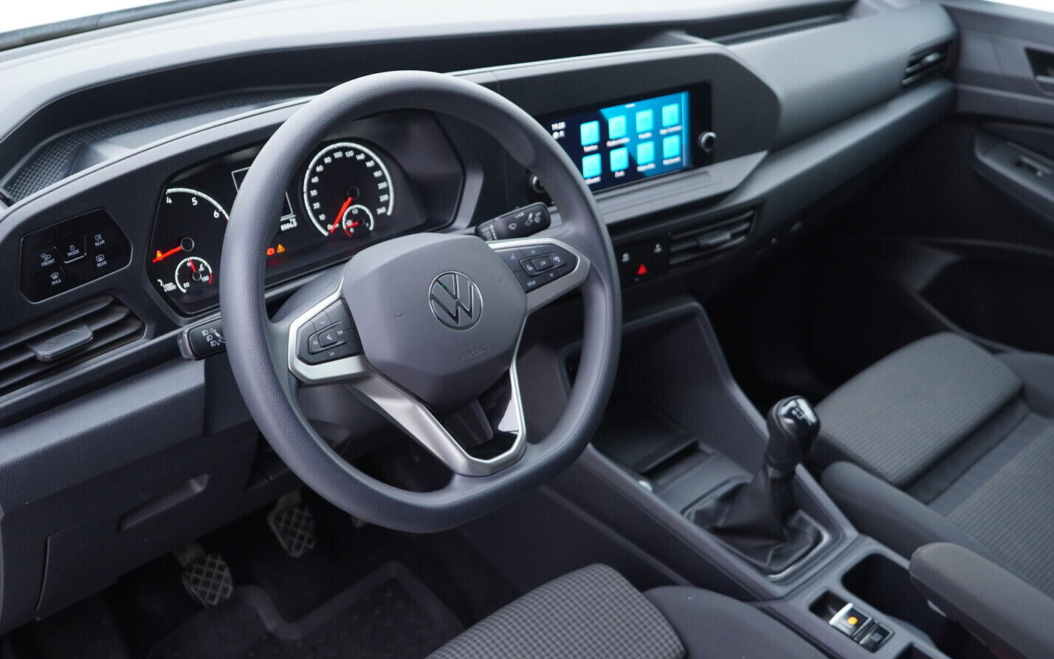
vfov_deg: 34.4
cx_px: 526
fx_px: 1063
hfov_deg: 52.8
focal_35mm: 37
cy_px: 317
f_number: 2.8
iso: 320
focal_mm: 24
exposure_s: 1/40
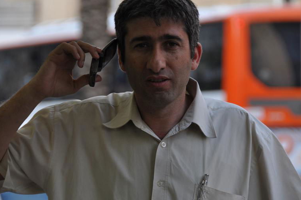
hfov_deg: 6.0
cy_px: 70
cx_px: 130
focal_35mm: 342
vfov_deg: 4.0
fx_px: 2855
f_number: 5.6
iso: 640
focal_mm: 170
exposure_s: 1/250
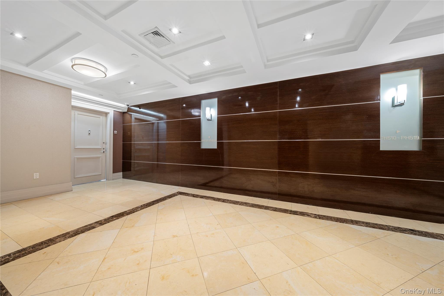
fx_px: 148
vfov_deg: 90.0
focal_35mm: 12
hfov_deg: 112.6
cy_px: 148
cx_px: 222
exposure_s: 10
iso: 100
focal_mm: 12
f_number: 8
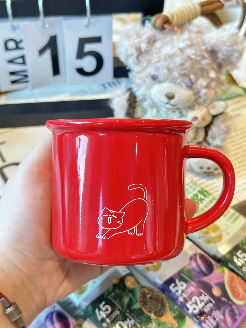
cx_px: 123
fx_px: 455
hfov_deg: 30.3
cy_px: 164
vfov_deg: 39.7
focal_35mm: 48
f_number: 1.78
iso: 160
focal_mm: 6.86
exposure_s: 1/60
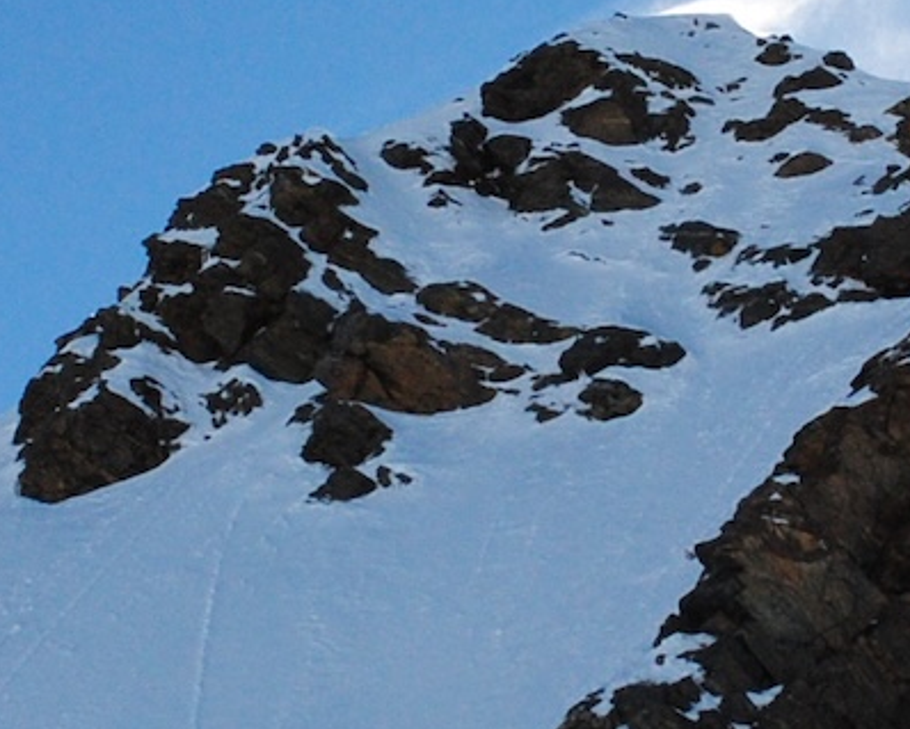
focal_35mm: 170
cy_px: 264
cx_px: 551
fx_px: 4582
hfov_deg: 11.3
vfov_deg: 9.1
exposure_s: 1/1000
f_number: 11
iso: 560
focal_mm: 24
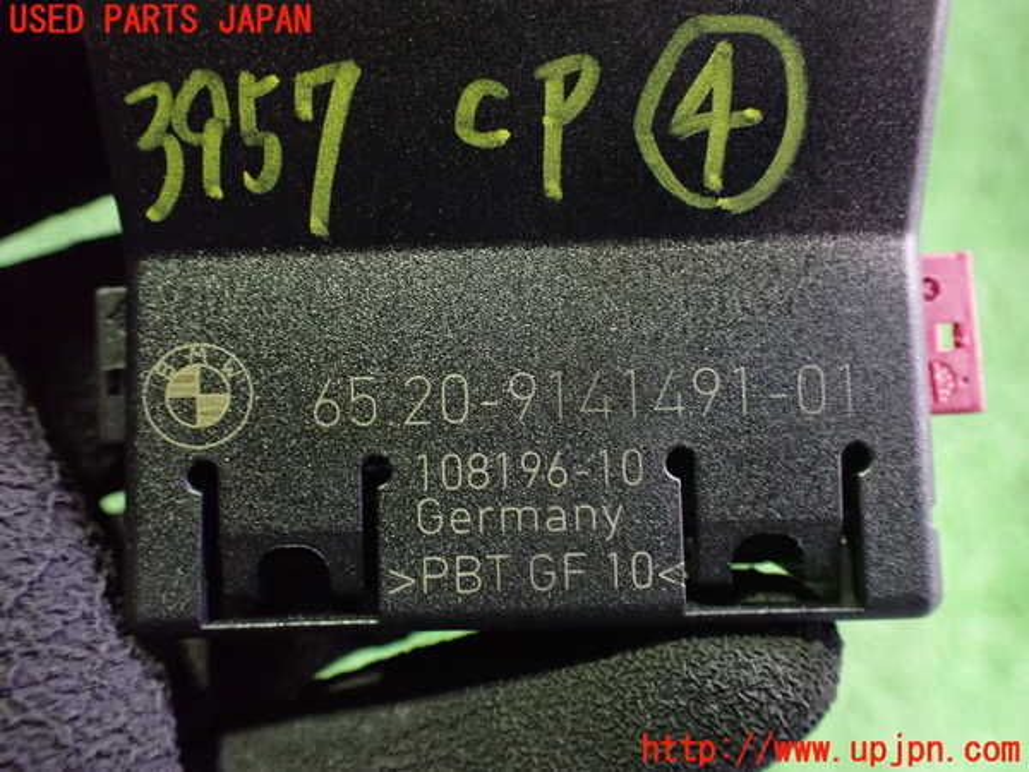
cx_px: 514
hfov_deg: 60.0
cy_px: 386
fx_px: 892
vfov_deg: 46.8
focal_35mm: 30
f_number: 2.3
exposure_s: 1/30
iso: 1250
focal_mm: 5.4
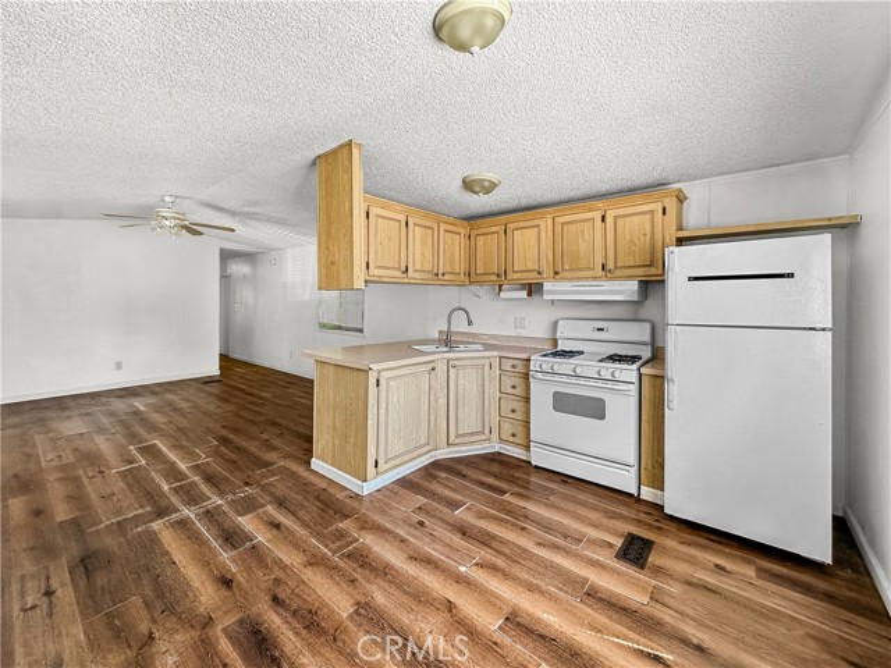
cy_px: 334
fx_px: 360
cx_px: 446
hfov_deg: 102.1
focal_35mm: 14
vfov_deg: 85.7
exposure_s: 1/100
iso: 100
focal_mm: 2.22
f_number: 2.2
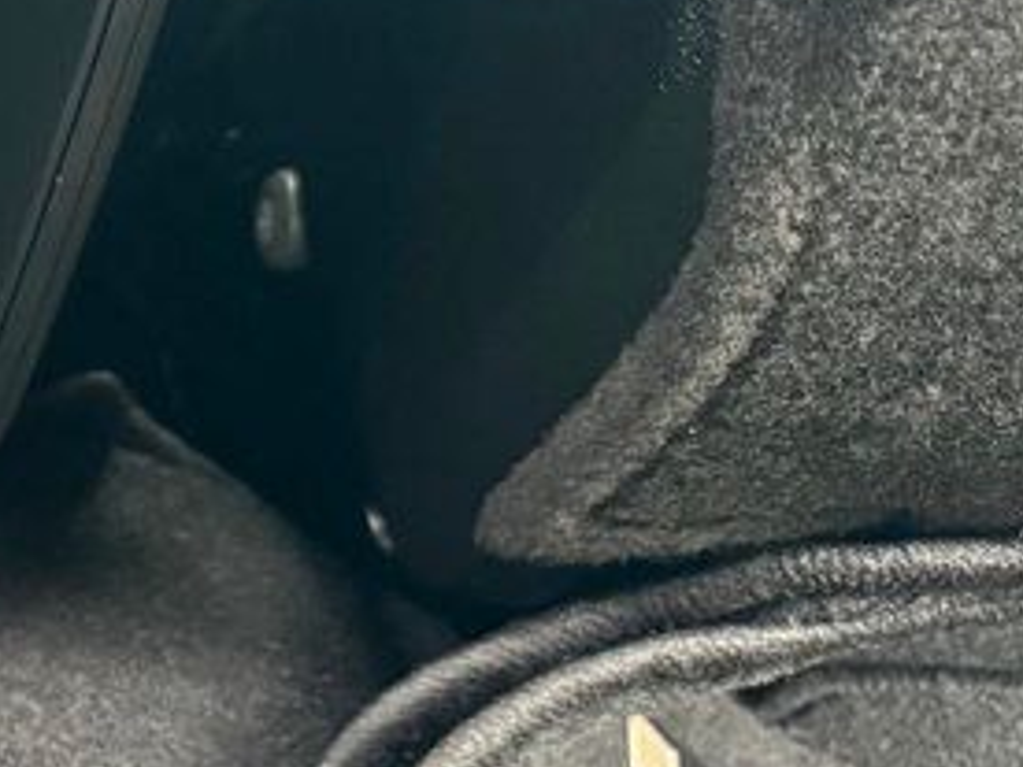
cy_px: 537
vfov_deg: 16.5
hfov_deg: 17.5
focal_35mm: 89
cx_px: -864
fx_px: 2630
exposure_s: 1/60
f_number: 1.78
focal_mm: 6.76
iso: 800
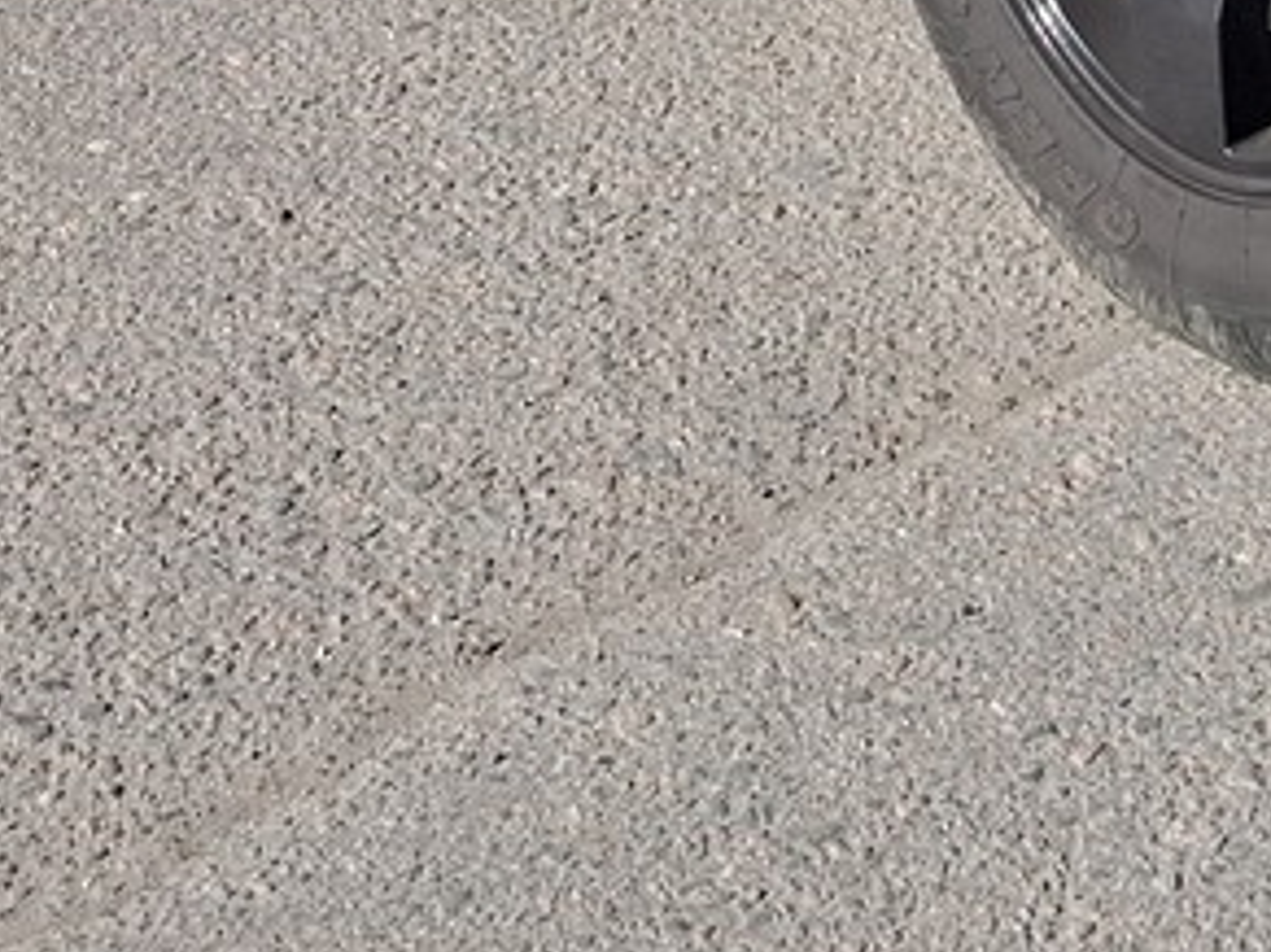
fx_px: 4184
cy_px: -1341
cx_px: 1319
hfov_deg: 16.8
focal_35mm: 114
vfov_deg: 11.0
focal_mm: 5.54
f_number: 1.8
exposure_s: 1/1980
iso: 50
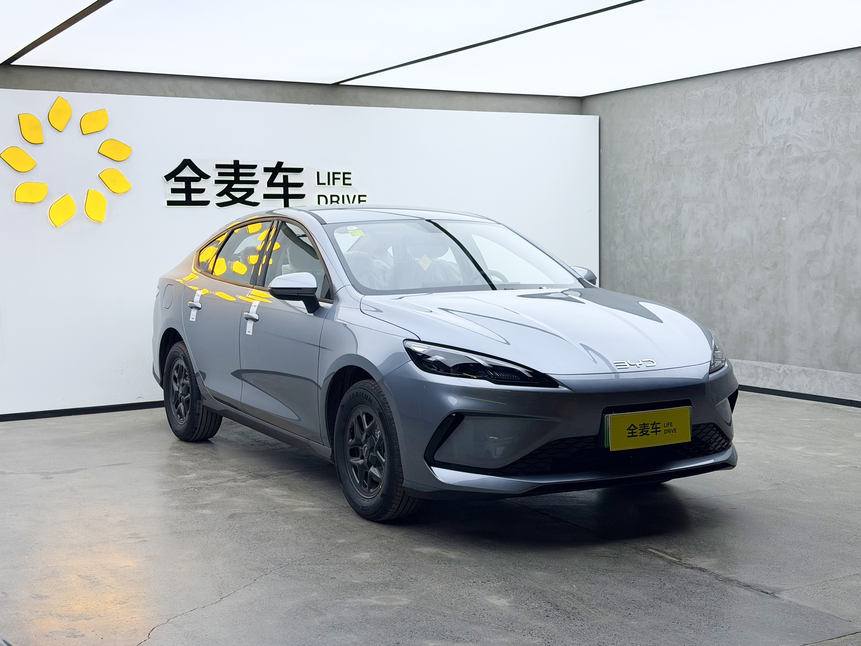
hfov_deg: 39.7
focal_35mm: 48
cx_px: 430
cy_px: 323
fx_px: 1194
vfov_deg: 30.3
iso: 64
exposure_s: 1/262
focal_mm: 6.76
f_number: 1.78
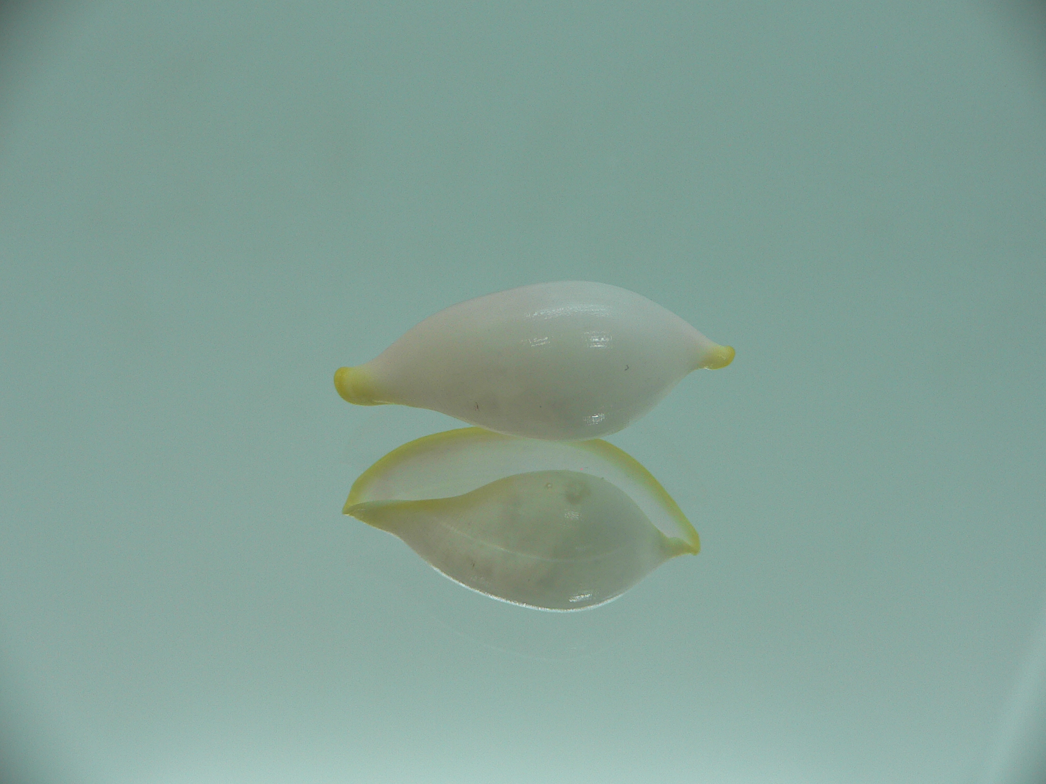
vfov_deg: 40.7
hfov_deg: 52.6
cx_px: 523
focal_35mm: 35
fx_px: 1058
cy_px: 392
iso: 80
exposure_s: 1/80
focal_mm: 4.6
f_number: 2.8
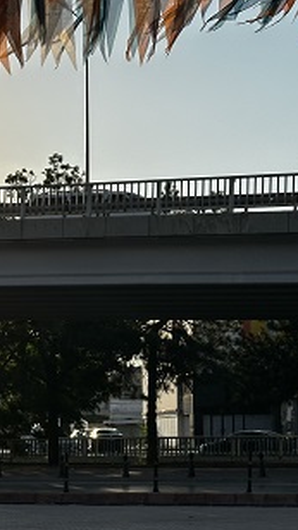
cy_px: 275
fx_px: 1434
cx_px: 262
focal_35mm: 102
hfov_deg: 11.8
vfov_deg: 21.0
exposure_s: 1/7634
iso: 64
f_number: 1.78
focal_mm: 6.86
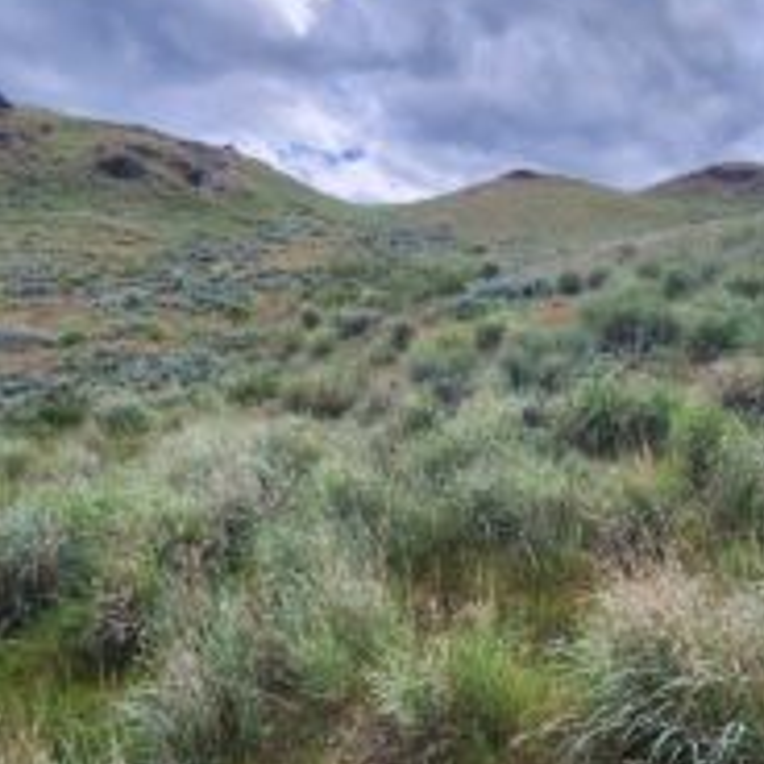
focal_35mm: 25
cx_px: 424
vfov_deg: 61.7
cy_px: 498
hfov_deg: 62.8
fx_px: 624
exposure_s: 1/1809
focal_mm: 2.2
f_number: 2.2
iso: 50
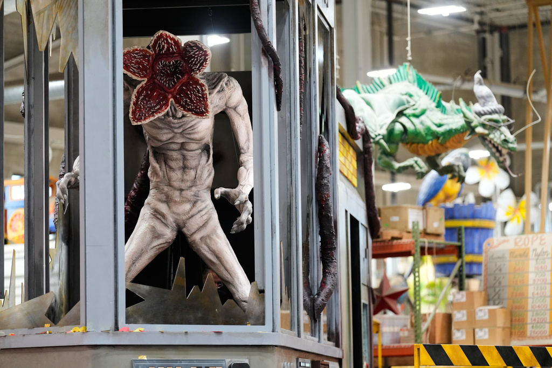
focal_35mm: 136
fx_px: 2085
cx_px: 276
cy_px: 184
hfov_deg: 15.1
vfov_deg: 10.1
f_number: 2.8
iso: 1600
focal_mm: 136
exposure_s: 1/250
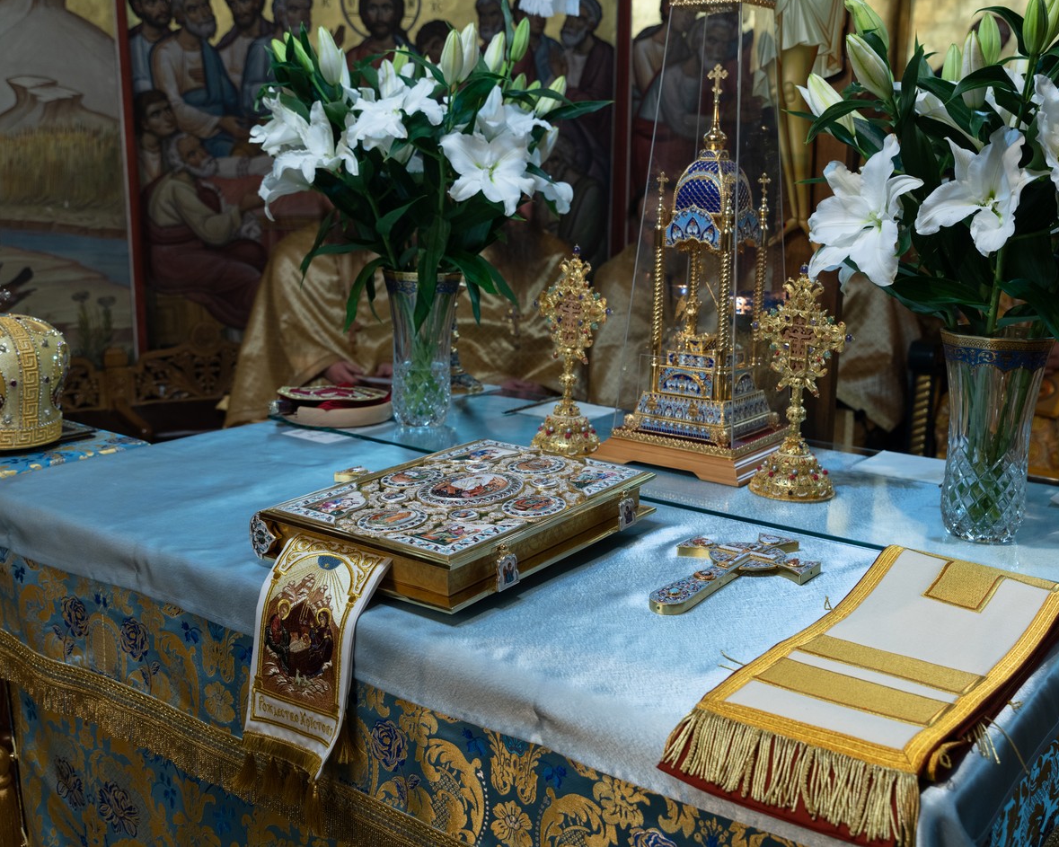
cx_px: 542
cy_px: 418
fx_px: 1254
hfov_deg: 45.8
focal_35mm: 40
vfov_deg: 37.3
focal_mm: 35
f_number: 4
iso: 400
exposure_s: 1/15
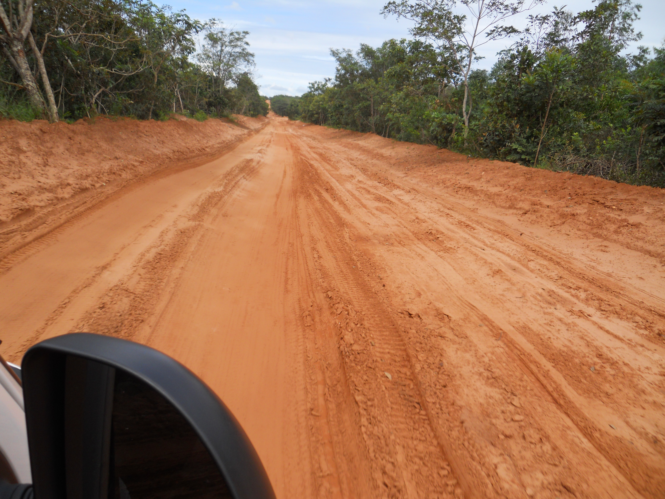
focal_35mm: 28
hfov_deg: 63.4
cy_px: 250
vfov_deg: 49.7
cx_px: 332
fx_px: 538
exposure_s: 1/320
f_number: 5.4
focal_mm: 5
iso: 80
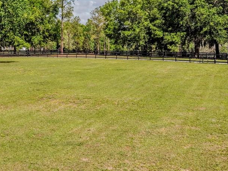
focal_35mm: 63
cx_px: -3
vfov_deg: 23.0
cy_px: 42
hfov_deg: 28.7
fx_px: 415
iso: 160
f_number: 1.8
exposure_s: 1/320
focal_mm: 8.67
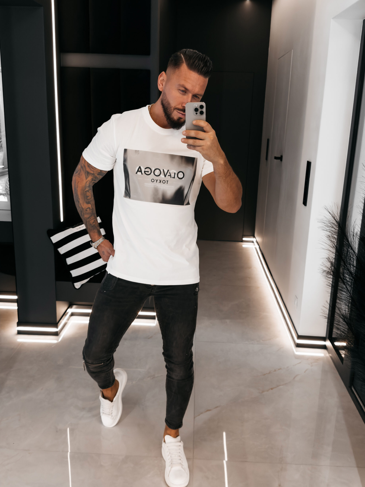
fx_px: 492
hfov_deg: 40.7
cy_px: 244
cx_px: 182
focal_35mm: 35
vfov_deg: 52.6
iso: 160
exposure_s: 1/150
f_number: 1.8
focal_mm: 6.76
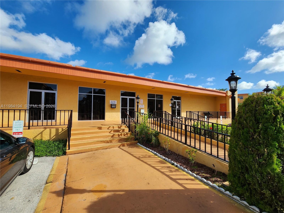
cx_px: 142
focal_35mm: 13
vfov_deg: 89.9
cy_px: 106
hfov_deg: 106.2
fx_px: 107
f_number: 2.2
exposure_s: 1/1951
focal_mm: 2.2
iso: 50
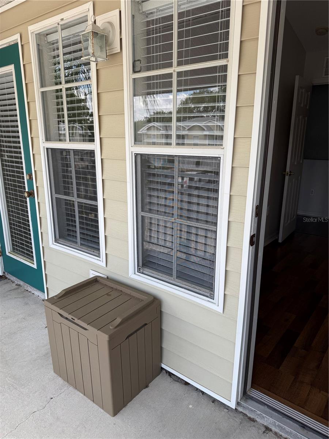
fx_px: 304
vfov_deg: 71.6
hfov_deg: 56.8
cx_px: 164
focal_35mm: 24
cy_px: 220
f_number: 1.78
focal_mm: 6.76
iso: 80
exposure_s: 1/683
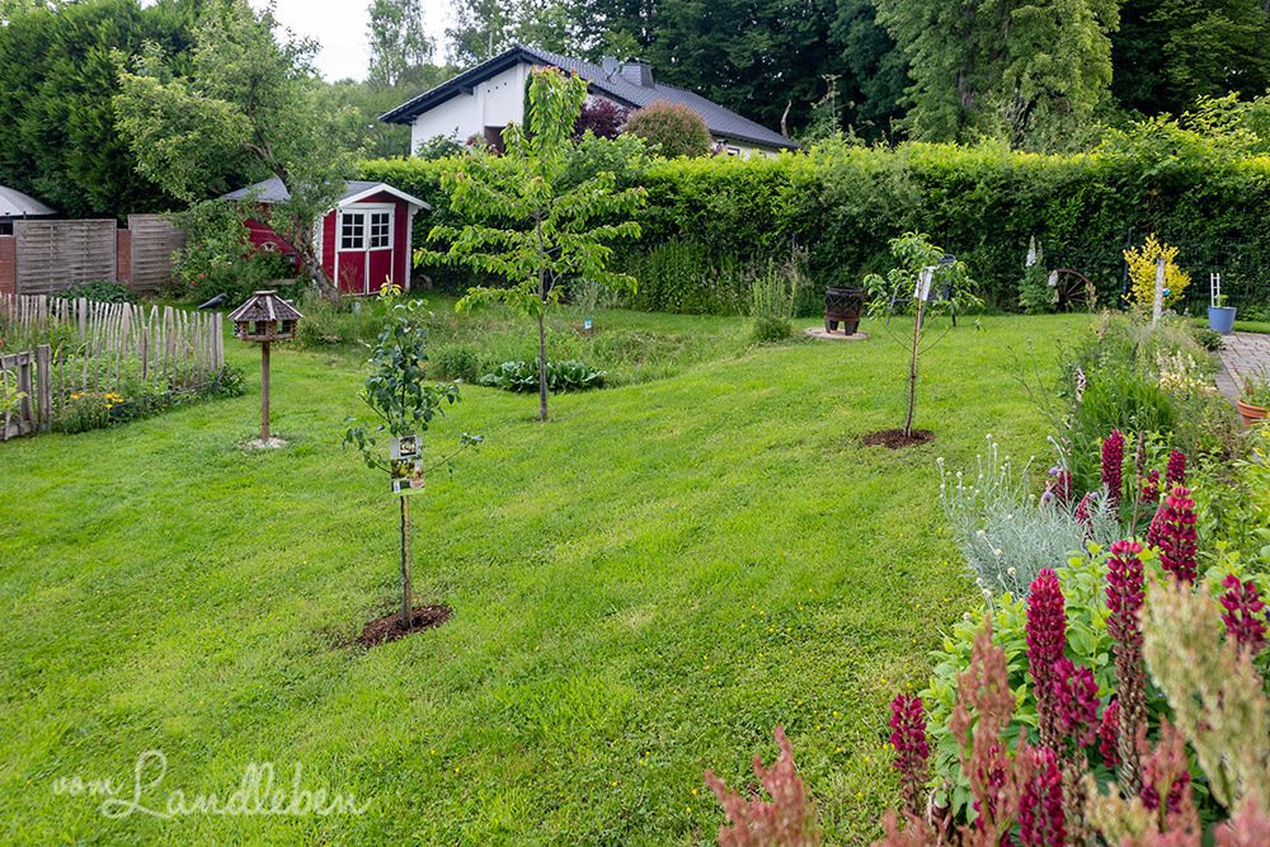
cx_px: 635
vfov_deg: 22.3
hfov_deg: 32.9
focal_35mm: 61
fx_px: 2152
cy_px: 424
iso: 100
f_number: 5.6
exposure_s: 1/1000
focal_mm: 41
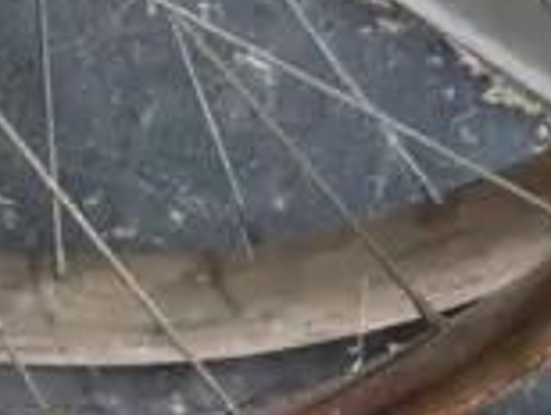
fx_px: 4017
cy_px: -796
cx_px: -204
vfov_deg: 5.6
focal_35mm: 252
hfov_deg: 7.7
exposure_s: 1/60
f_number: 4.1
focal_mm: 19
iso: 400
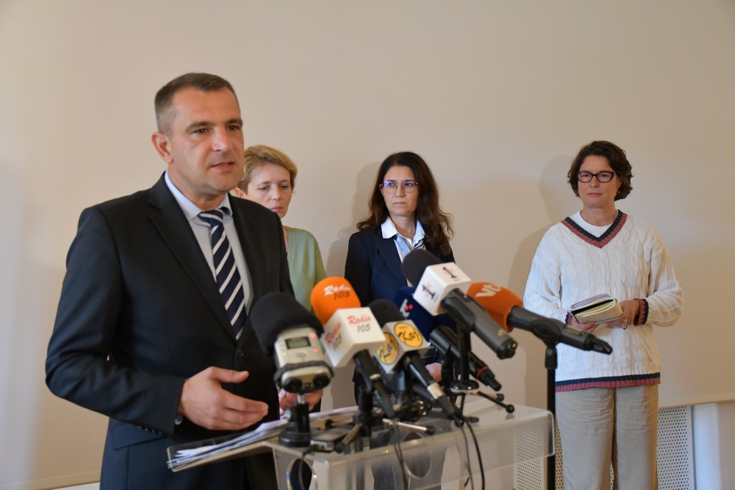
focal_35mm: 45
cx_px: 368
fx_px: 919
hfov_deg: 43.6
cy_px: 245
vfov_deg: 29.9
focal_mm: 30
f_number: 4
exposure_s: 1/125
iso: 3200
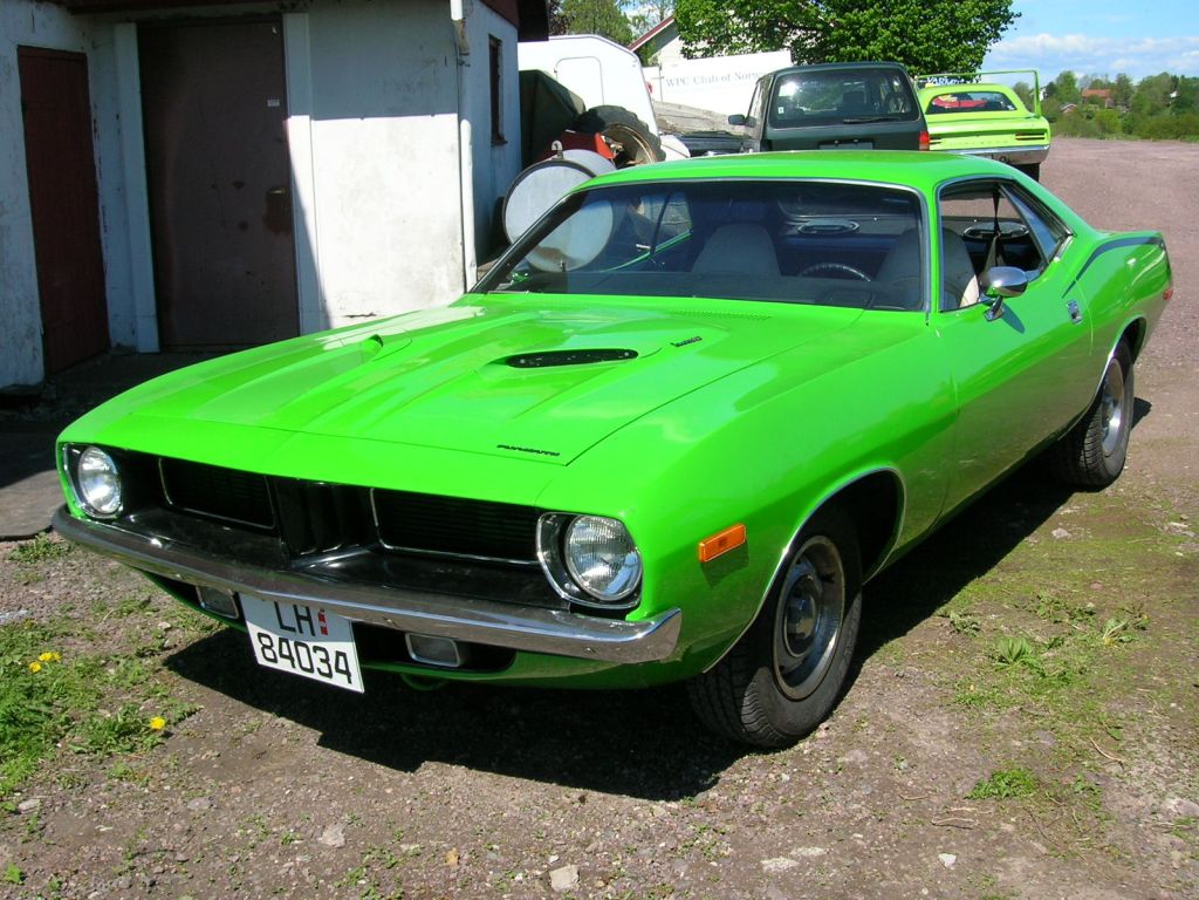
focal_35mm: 38
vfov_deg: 37.7
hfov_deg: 49.0
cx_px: 600
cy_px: 450
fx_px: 1316
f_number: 5
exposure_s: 1/348
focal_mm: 6.4
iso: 50
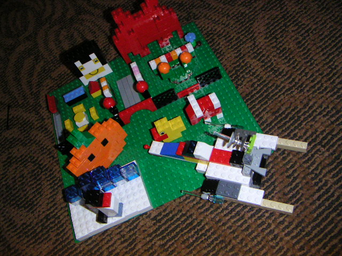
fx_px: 366
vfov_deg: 38.7
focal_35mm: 37
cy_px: 128
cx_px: 171
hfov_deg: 50.1
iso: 400
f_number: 6.7
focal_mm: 4.8
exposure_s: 1/45
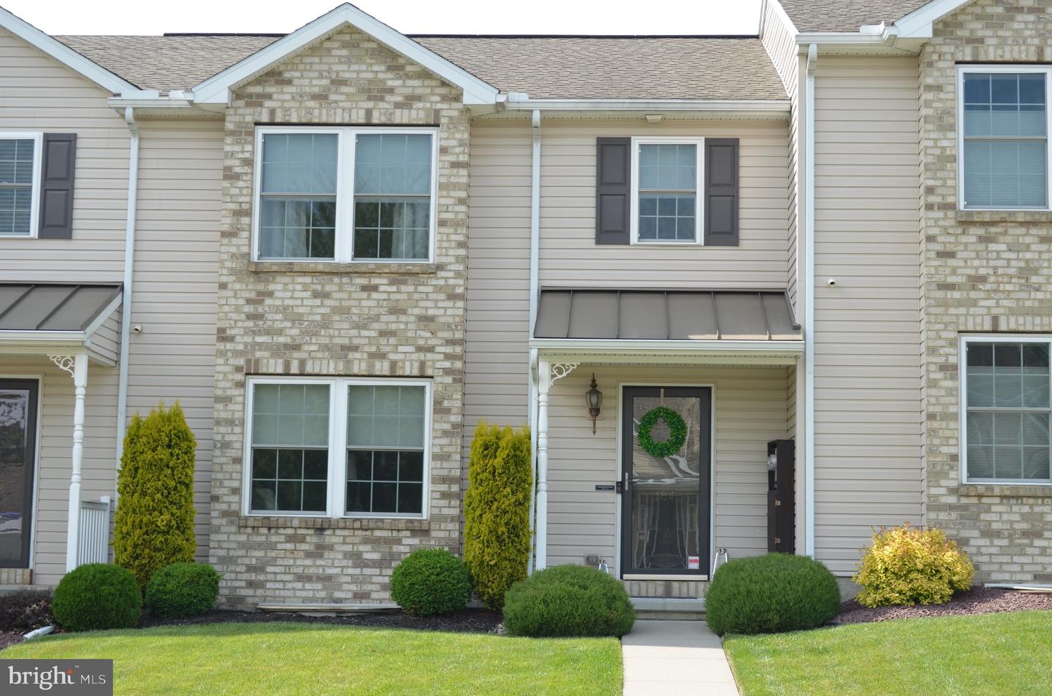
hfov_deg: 30.6
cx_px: 526
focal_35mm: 66
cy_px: 348
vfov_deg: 20.5
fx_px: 1924
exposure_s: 1/250
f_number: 8
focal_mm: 44
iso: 180
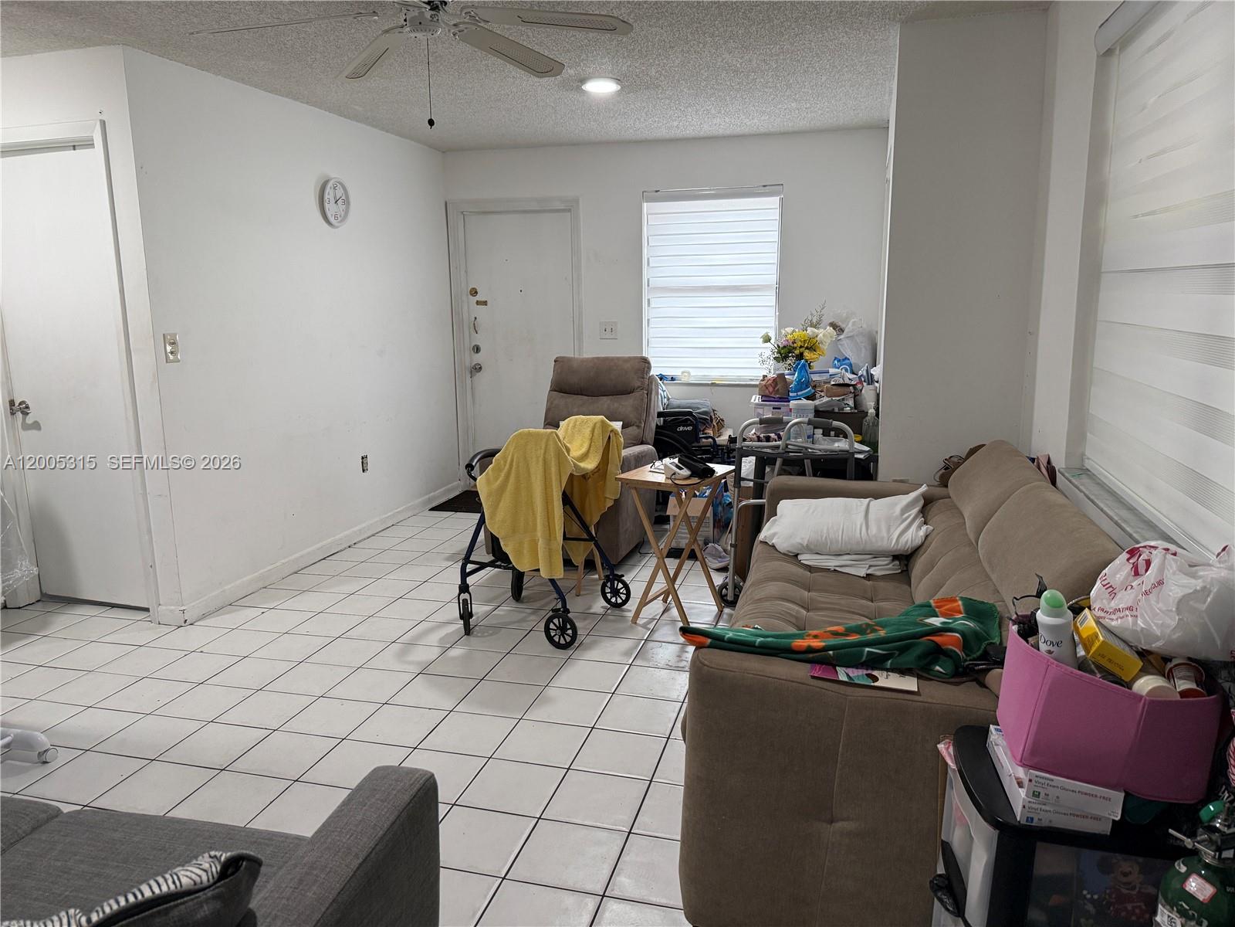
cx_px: 618
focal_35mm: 24
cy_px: 464
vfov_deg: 56.8
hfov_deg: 71.6
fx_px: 856
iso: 320
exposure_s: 1/120
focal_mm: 6.76
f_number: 1.78
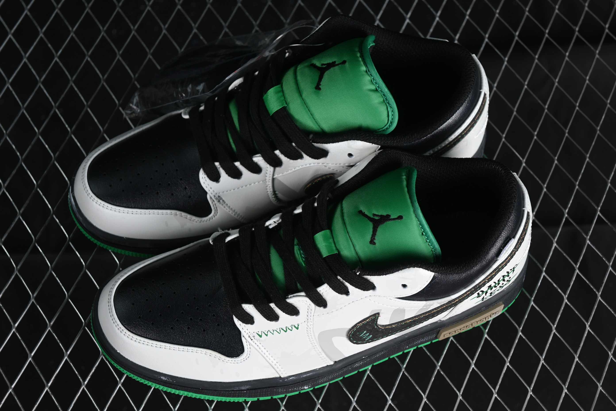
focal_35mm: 75
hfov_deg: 27.0
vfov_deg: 18.2
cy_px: 206
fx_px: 1283
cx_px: 308
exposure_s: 1/50
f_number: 6.3
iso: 160
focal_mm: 50
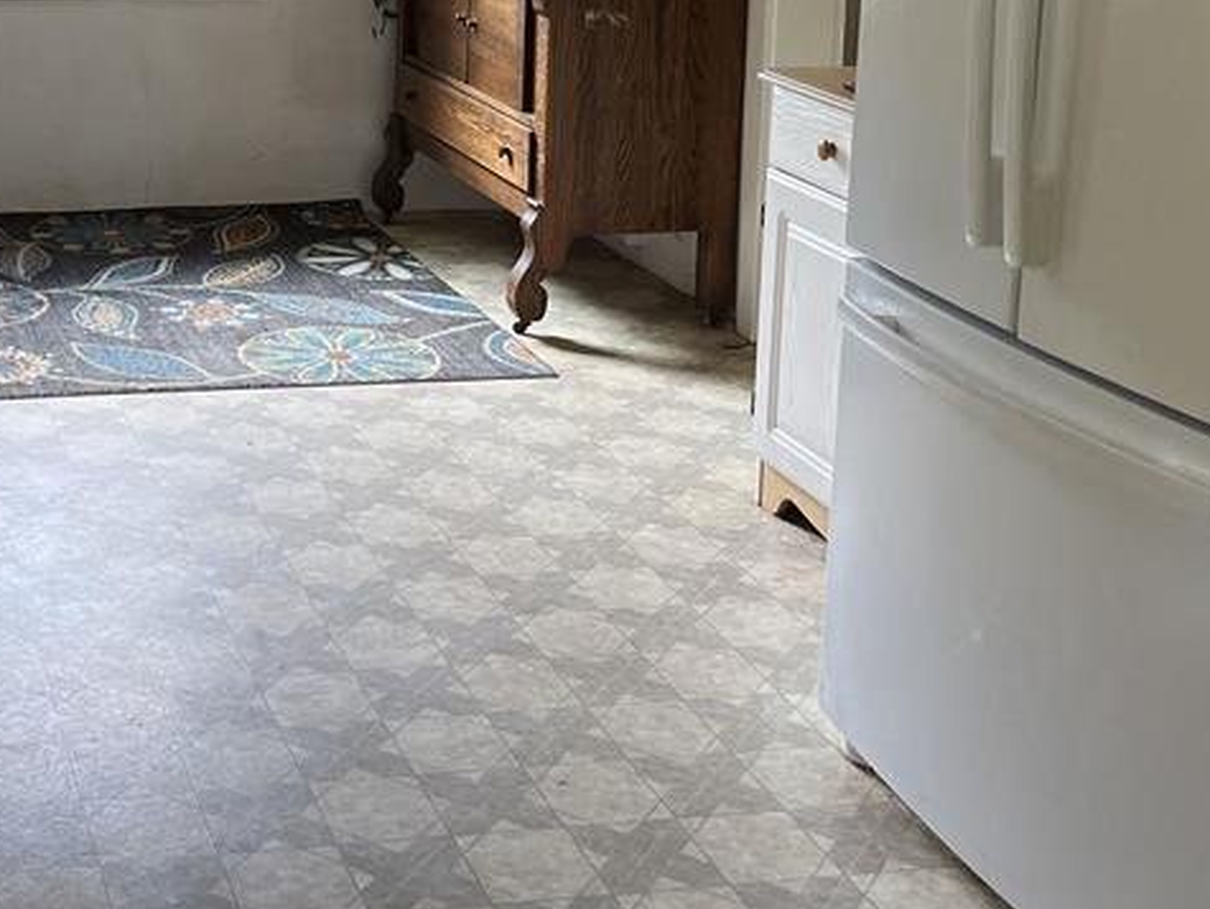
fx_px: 1959
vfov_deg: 24.9
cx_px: 125
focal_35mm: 56
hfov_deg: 32.6
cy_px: -3
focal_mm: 5.1
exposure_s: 1/112
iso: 125
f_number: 1.6
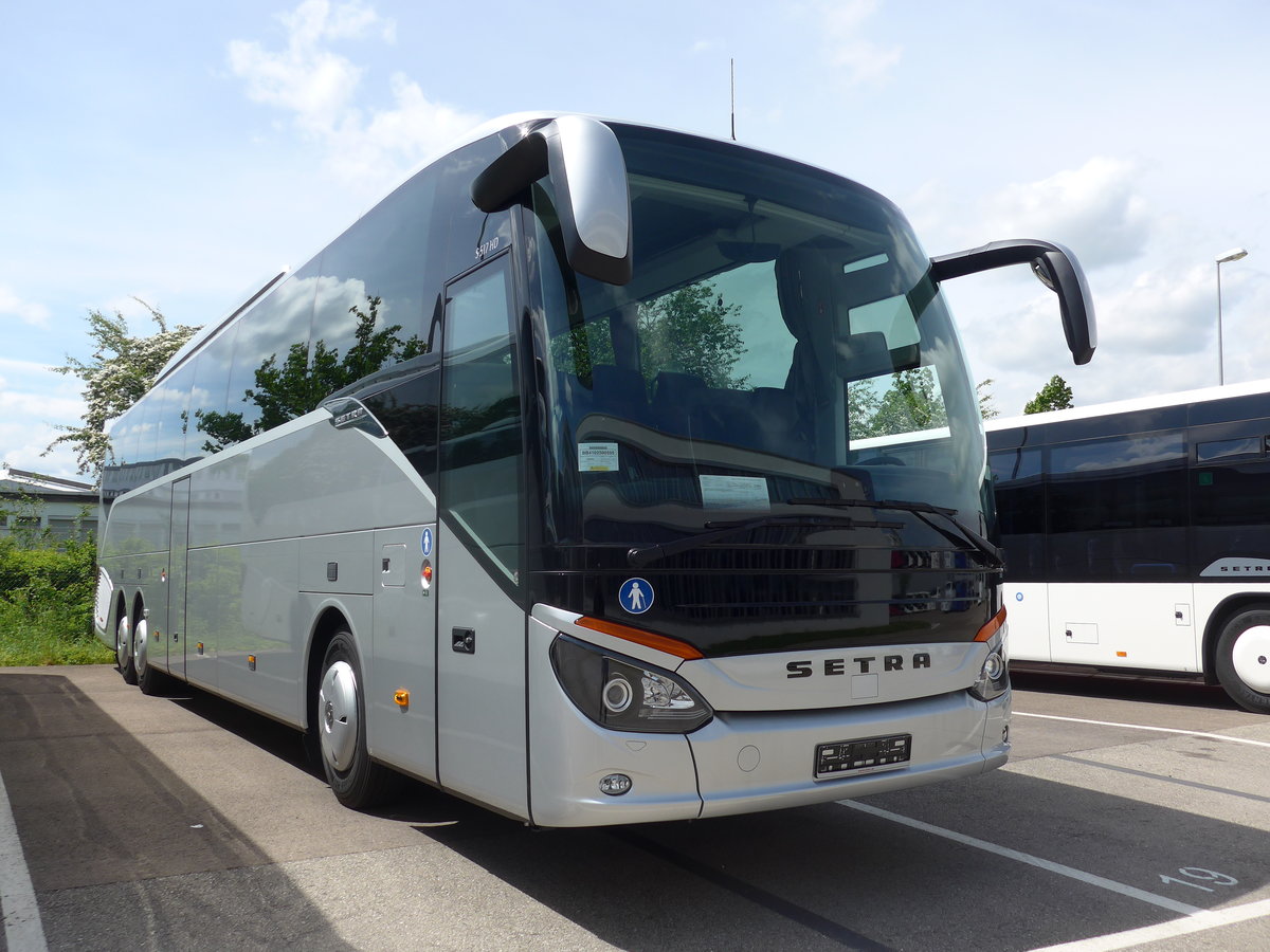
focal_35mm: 29
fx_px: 1064
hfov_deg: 61.7
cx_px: 635
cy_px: 476
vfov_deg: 48.2
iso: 80
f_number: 2.8
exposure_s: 1/1600
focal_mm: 6
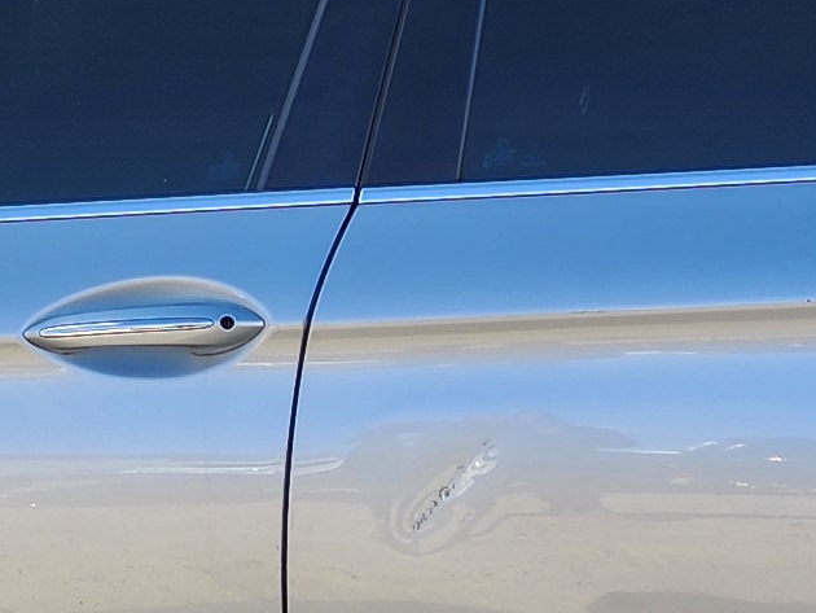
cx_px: 227
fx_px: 3443
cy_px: 608
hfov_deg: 13.5
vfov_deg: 10.1
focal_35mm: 146
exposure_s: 1/309
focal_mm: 6.4
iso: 12
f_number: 1.8
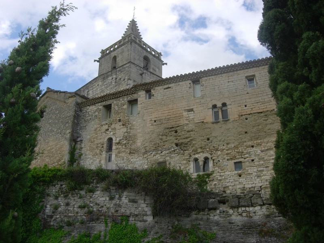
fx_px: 356
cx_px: 162
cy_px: 122
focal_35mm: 38
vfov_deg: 37.7
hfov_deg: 49.0
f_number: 2.8
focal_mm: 7.8
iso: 64
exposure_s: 1/886
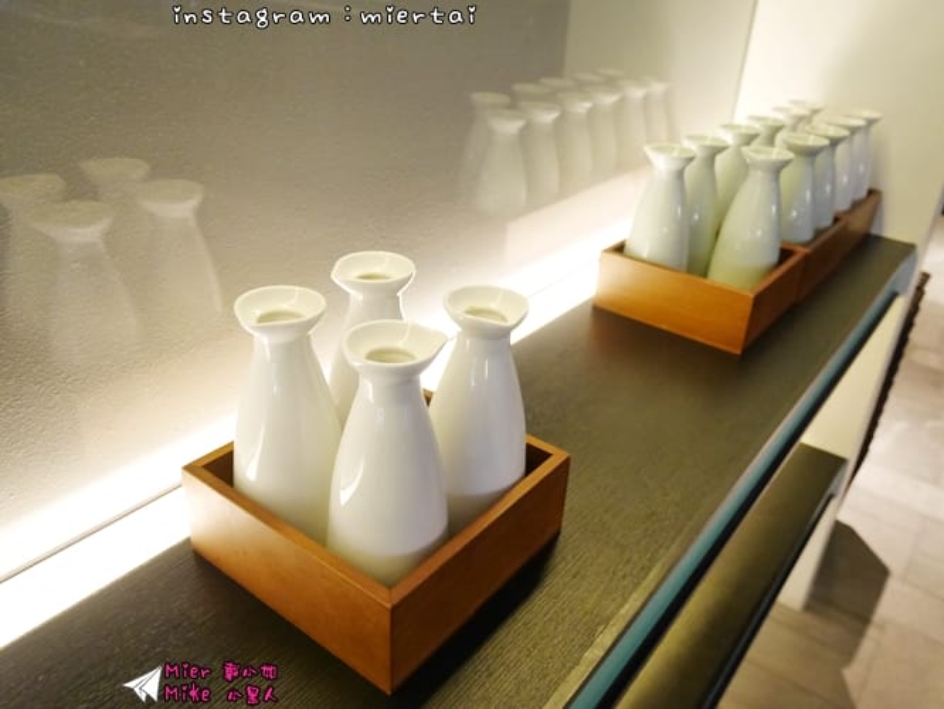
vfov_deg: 46.8
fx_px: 818
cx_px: 472
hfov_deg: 59.9
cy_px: 354
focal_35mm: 30
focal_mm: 15
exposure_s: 1/60
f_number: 3.7
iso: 2500
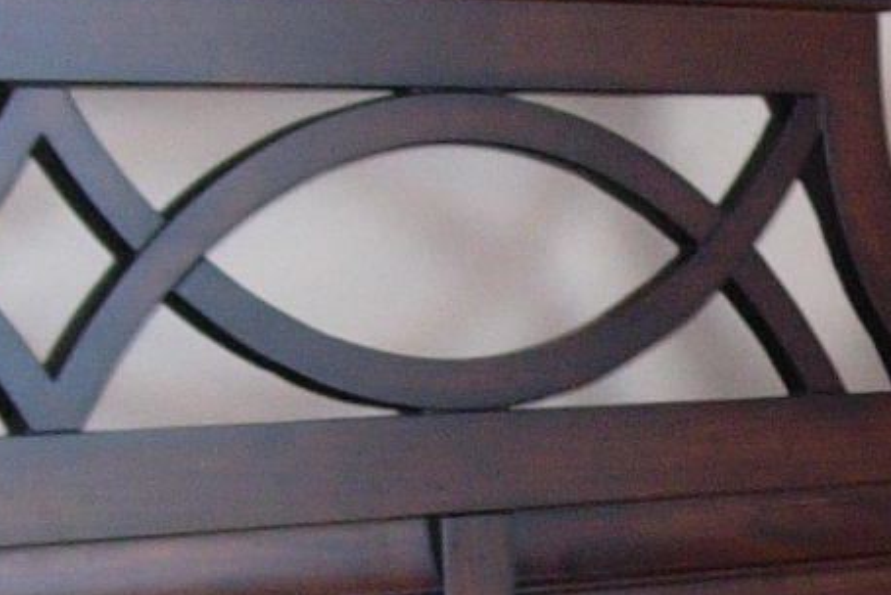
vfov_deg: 6.1
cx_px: 1361
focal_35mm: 225
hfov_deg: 8.9
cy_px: 748
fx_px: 5572
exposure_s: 1/38
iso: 79
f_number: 2.8
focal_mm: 7.8
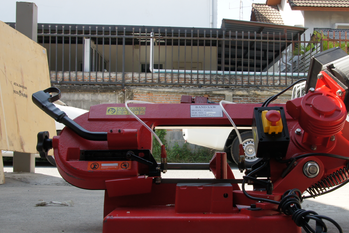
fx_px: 494
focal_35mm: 51
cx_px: 206
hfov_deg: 38.8
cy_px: 119
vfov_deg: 26.5
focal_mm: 24
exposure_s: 1/100
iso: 200
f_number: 9
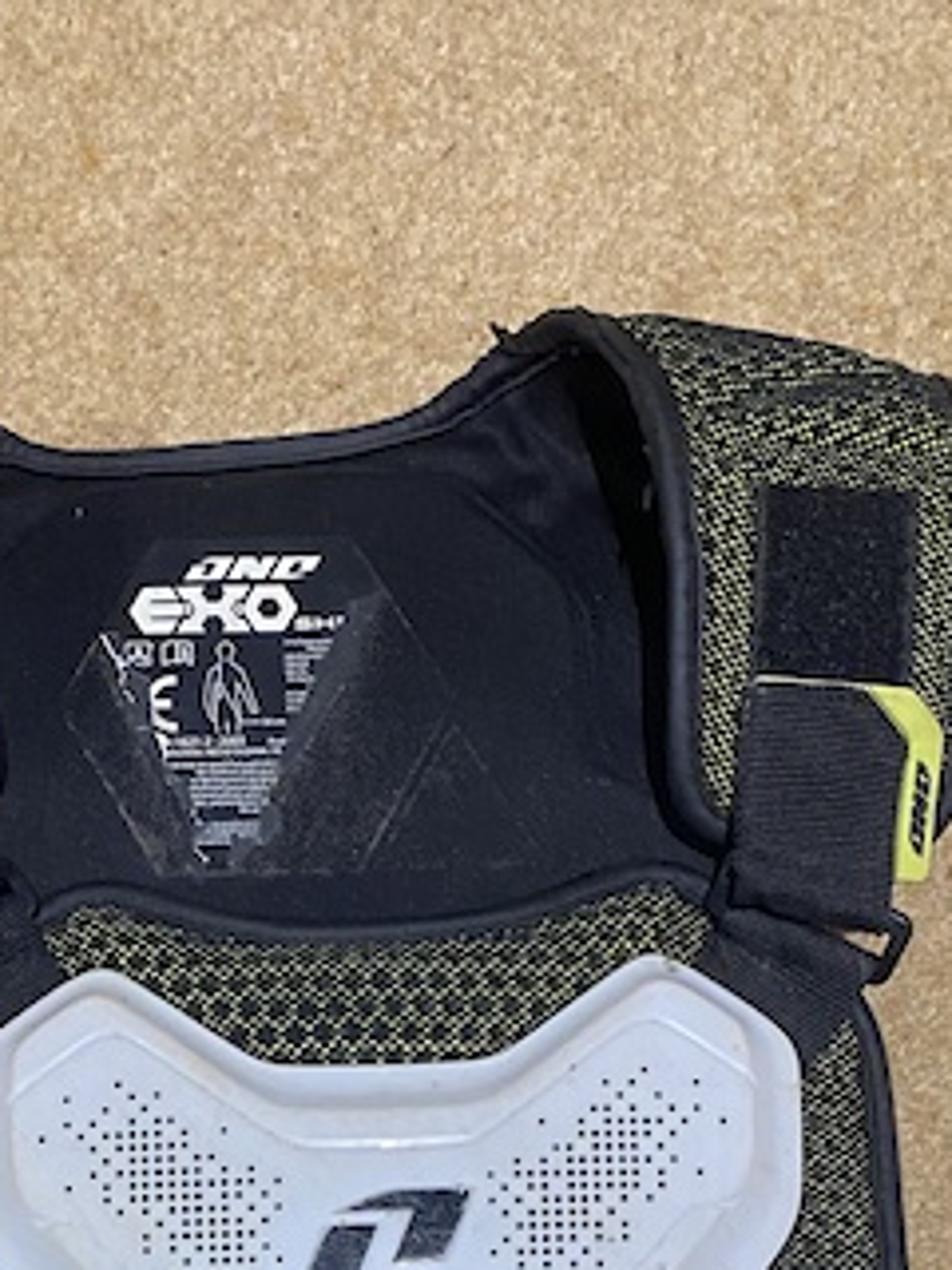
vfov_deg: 26.6
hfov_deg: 22.5
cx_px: 321
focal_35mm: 65
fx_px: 2383
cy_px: 1512
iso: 250
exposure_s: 1/50
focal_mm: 4.25
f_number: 1.8
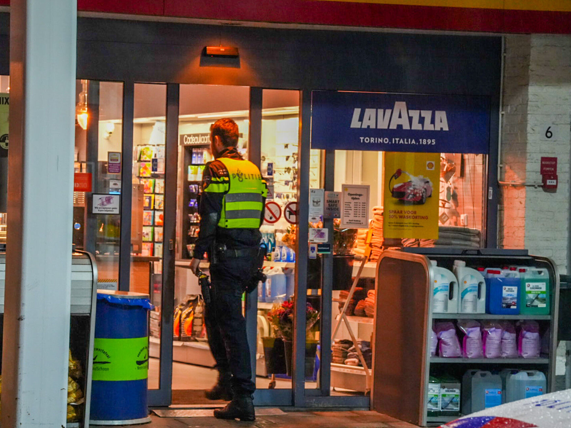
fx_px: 2771
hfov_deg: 11.8
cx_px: 253
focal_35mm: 168
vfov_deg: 8.8
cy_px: 214
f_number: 11
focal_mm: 155
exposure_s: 1/50
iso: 8000
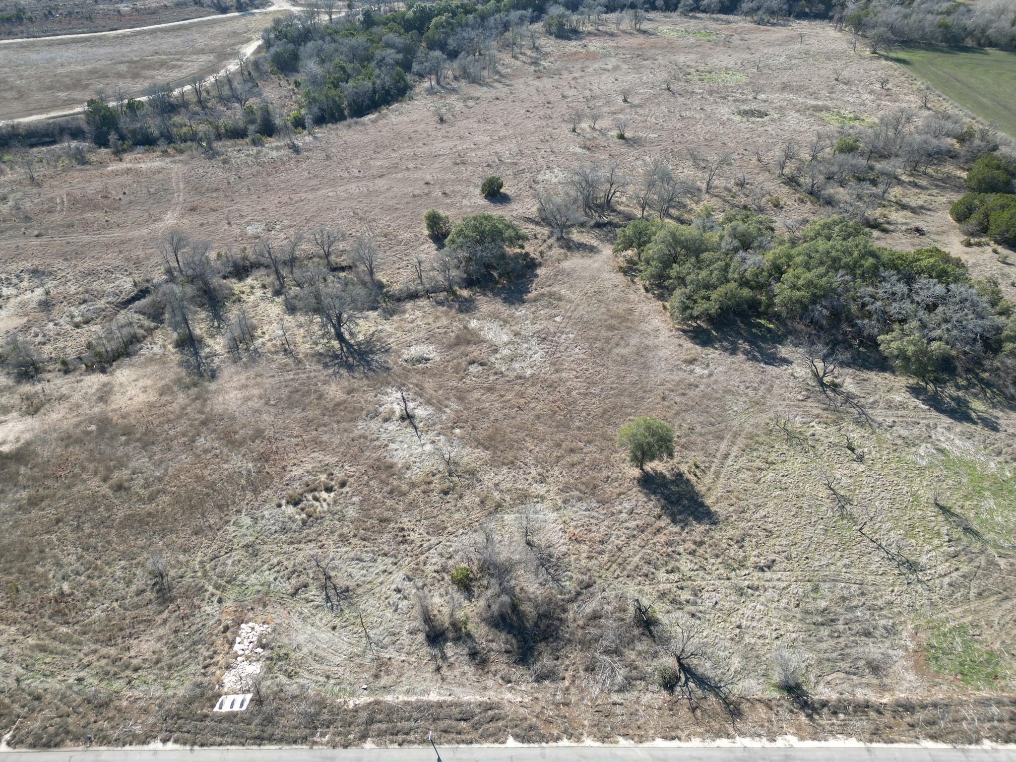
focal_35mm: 24
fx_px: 704
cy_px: 381
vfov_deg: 56.8
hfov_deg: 71.6
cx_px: 508
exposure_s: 1/800
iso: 100
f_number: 1.7
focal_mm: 6.72
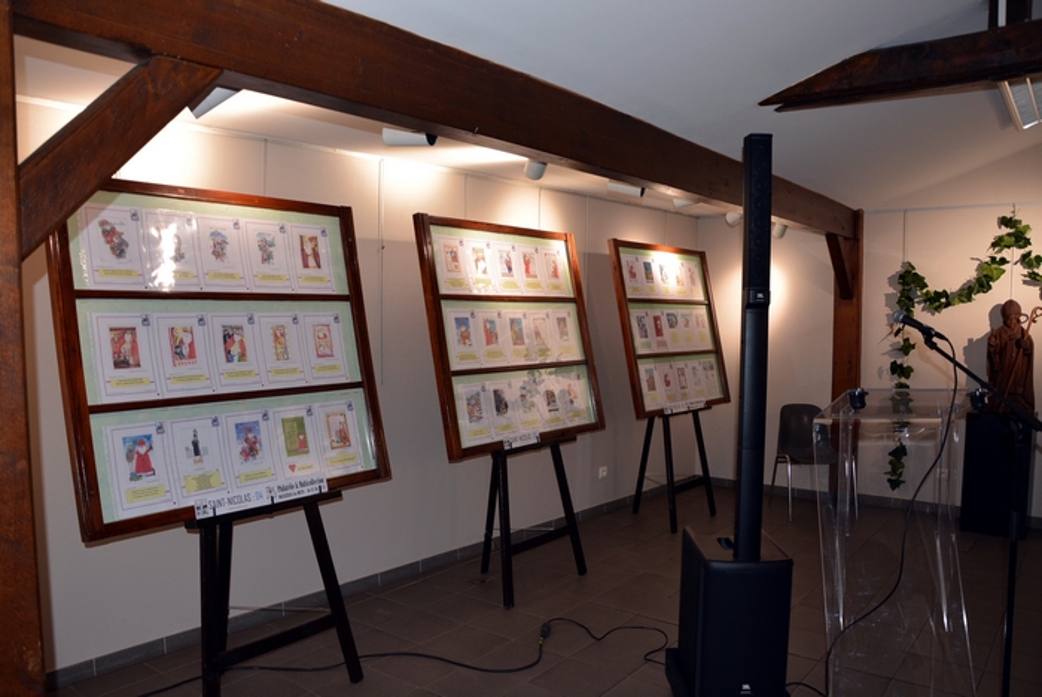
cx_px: 521
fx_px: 782
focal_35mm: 27
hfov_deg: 67.3
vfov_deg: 48.0
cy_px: 348
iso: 400
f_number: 3.5
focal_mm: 18
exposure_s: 1/125
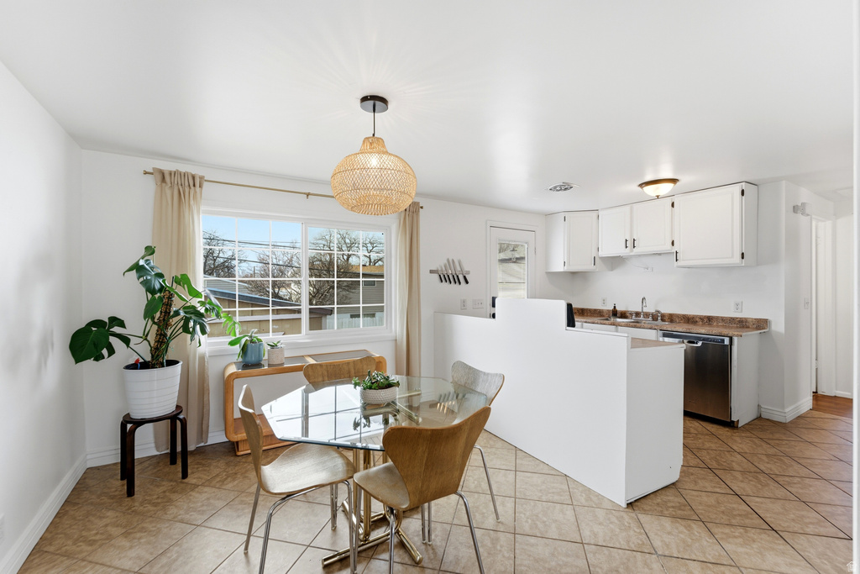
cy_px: 287
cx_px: 430
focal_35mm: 15
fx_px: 361
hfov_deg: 100.0
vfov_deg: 77.0
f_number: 8
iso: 320
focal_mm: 15.1
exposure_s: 1/800
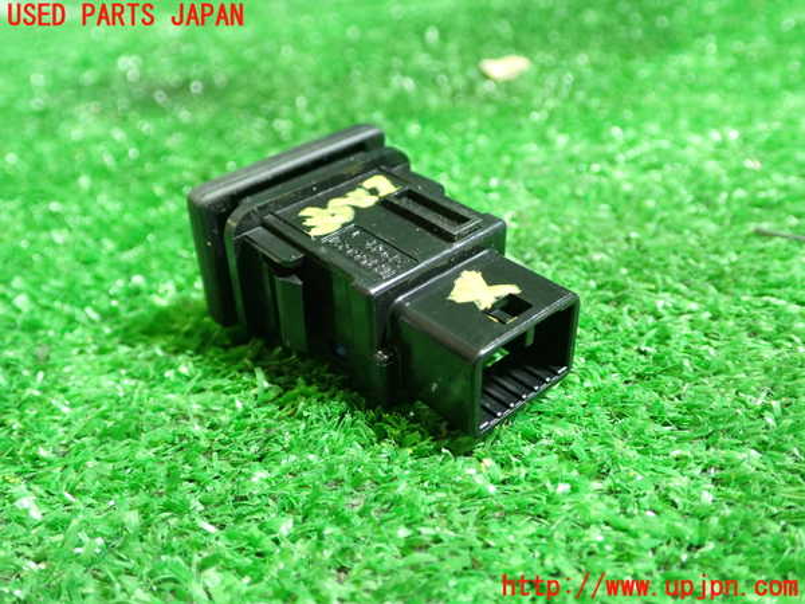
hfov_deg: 51.4
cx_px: 402
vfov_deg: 39.7
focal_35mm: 36
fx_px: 837
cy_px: 302
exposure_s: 1/30
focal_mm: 6.37
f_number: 2.5
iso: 800
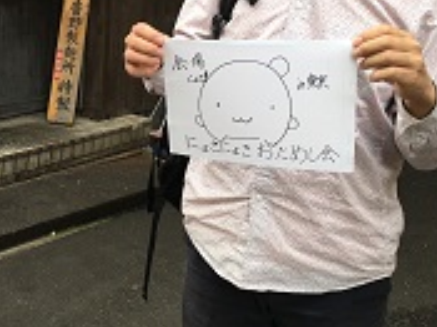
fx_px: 732
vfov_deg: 24.9
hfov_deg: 32.1
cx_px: 70
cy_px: 82
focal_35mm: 58
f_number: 2.2
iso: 40
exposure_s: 1/120
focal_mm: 4.15
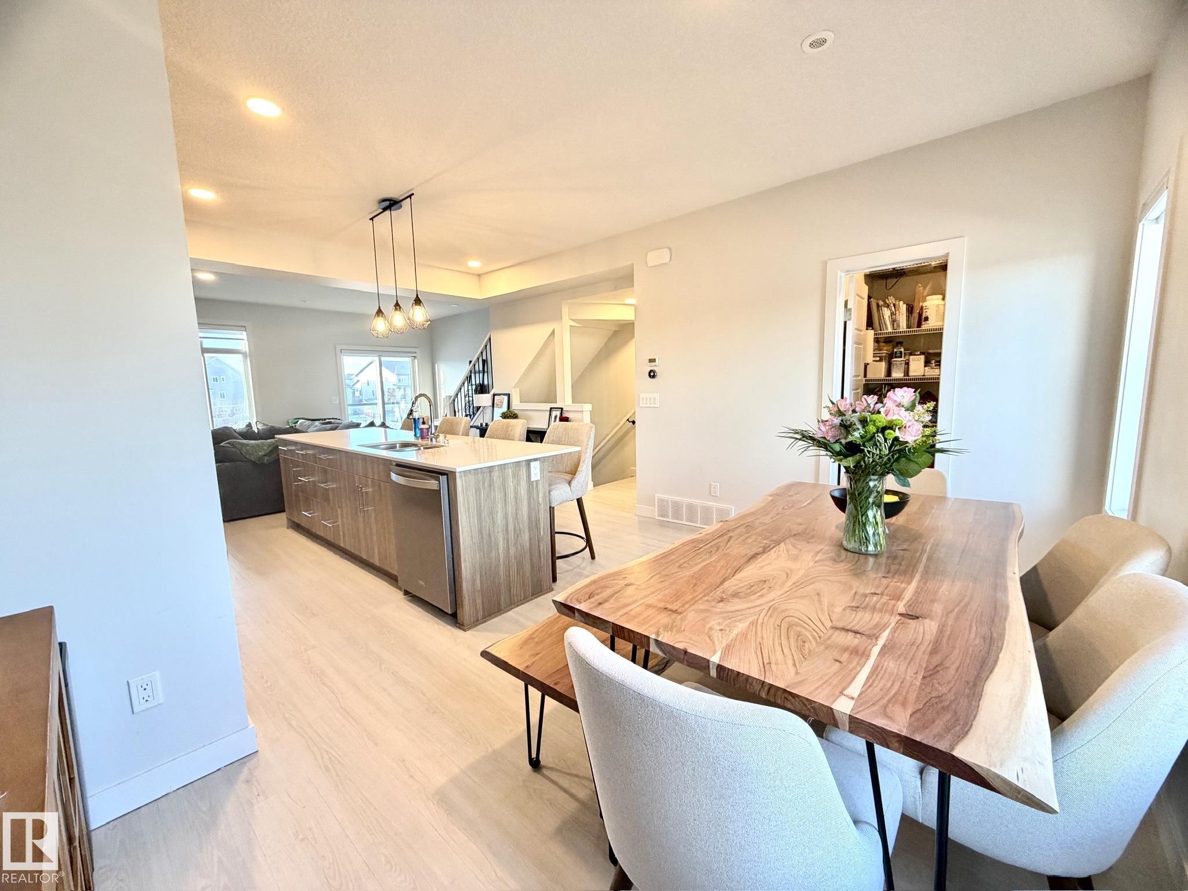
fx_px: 480
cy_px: 446
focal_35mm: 14
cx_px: 594
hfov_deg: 102.1
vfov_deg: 85.7
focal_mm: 2.22
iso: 250
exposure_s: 1/60
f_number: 2.2
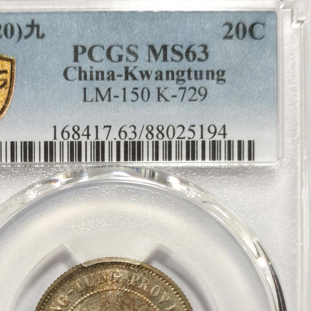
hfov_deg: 18.8
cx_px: 110
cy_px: 259
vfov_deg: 18.7
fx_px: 935
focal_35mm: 92
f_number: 16
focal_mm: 5.56
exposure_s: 1/100
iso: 125
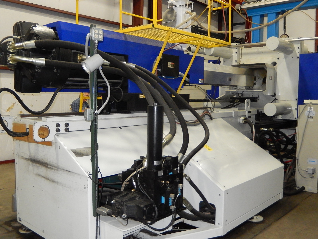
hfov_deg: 51.4
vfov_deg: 39.7
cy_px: 120
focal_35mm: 36
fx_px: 331
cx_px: 159
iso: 720
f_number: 4
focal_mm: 6.5
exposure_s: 1/30
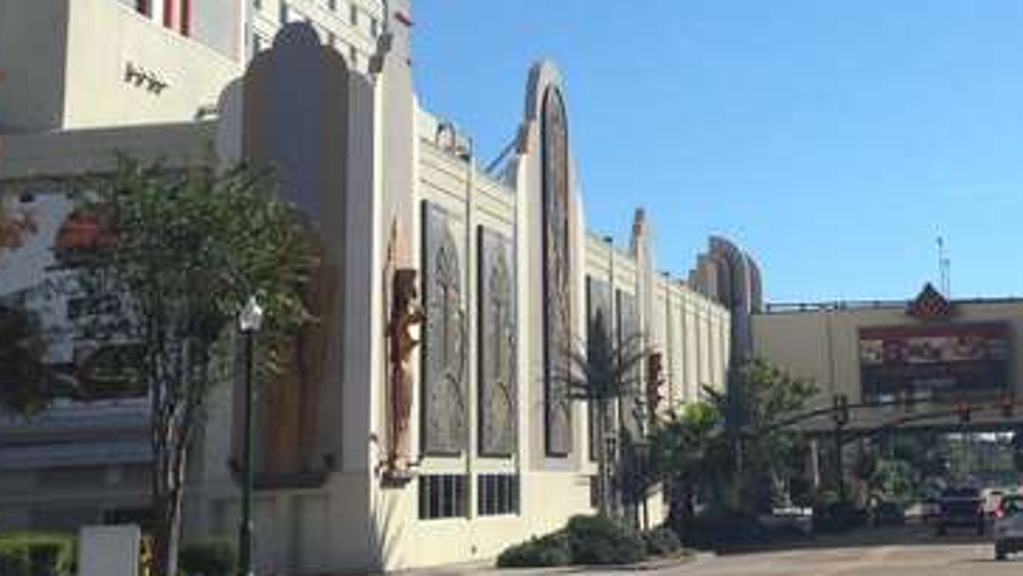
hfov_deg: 26.5
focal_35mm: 79
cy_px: -79
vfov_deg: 14.9
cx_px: 770
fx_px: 2144
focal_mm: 4.12
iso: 50
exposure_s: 1/1869
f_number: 2.4
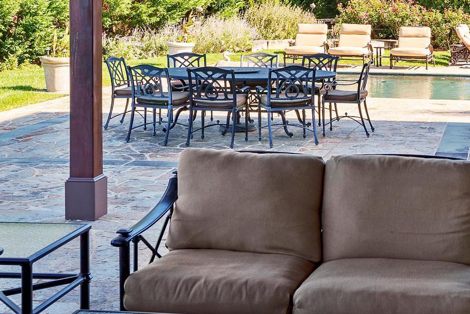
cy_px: 25
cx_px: 301
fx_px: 901
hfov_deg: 29.1
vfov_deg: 19.4
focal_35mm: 69
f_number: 8
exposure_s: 1/40
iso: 100
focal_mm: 31
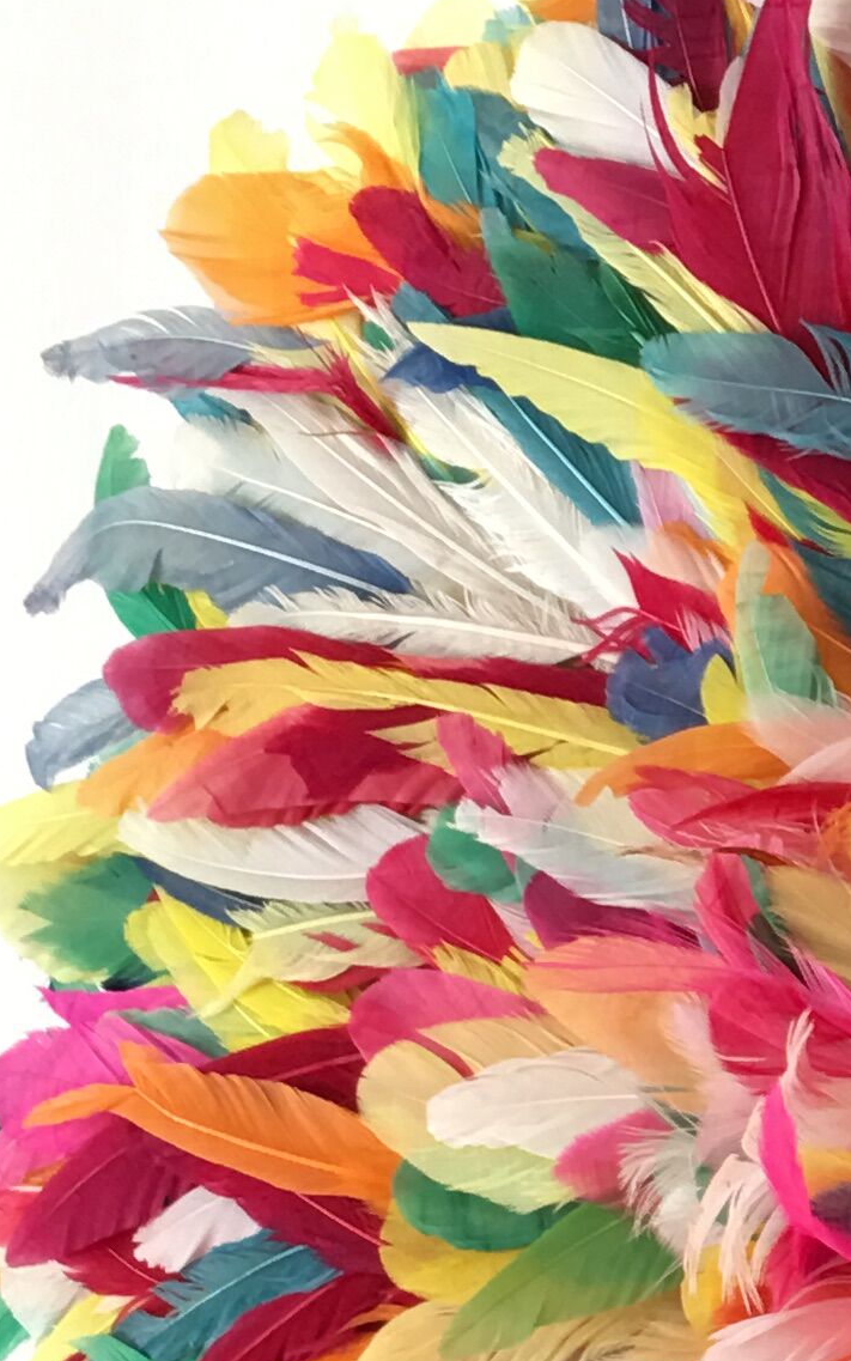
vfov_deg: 18.8
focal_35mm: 109
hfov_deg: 11.0
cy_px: 1234
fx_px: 4043
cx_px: 1651
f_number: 2.2
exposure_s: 1/17
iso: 32
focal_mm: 4.15
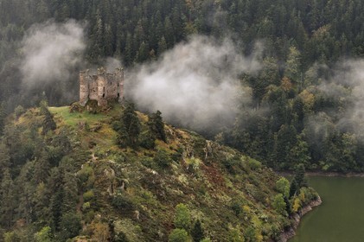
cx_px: 182
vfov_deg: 11.8
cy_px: 121
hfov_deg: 17.7
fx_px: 1172
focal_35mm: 116
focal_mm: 116
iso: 800
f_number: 7.1
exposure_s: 1/200
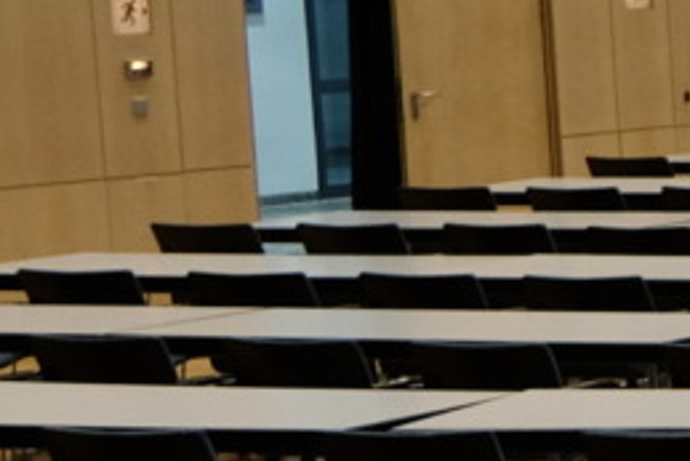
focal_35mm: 200
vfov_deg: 6.9
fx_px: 3835
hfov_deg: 7.8
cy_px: 293
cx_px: 2544
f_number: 2.8
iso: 800
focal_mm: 18
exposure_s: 1/34
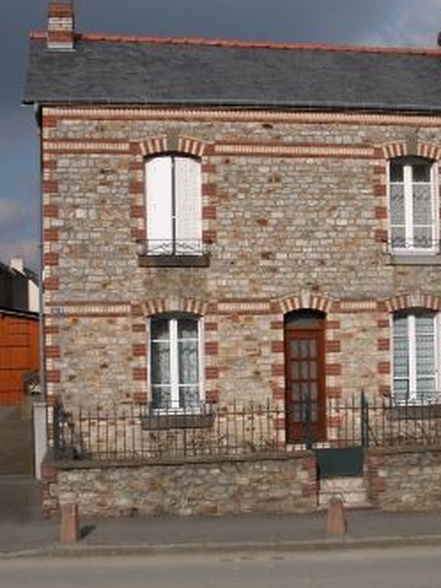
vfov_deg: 35.5
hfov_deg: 27.0
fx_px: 917
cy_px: 335
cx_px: 269
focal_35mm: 54
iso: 100
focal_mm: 8.9
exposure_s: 1/421
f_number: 8
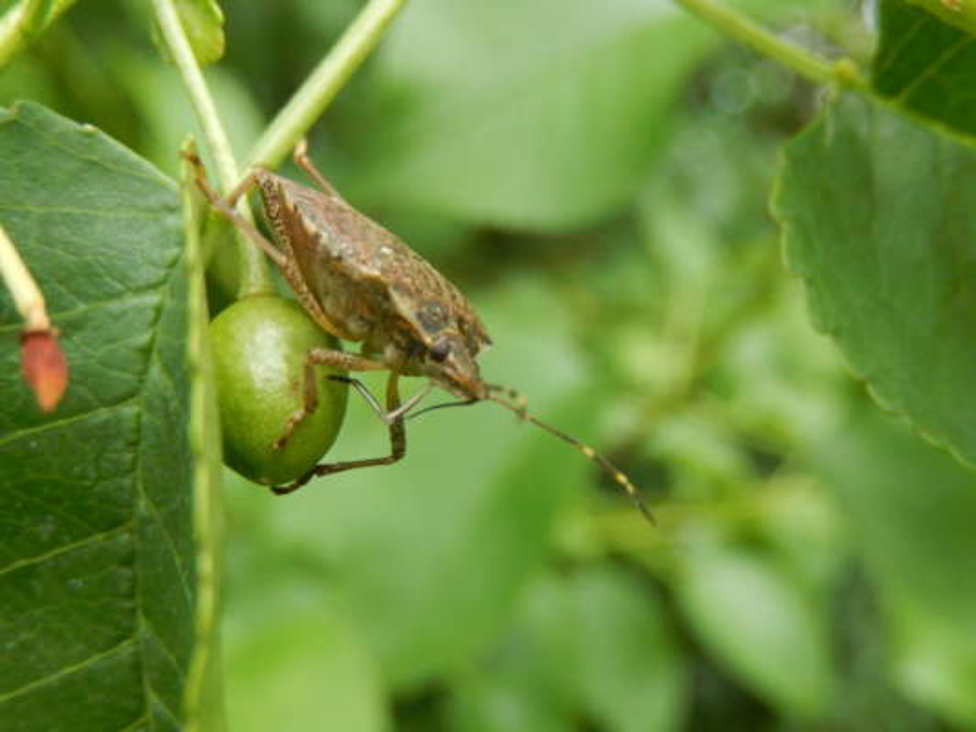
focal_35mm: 51
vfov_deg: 28.6
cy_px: 366
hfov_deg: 37.5
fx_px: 1438
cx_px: 488
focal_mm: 9.2
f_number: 4.5
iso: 400
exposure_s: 1/250
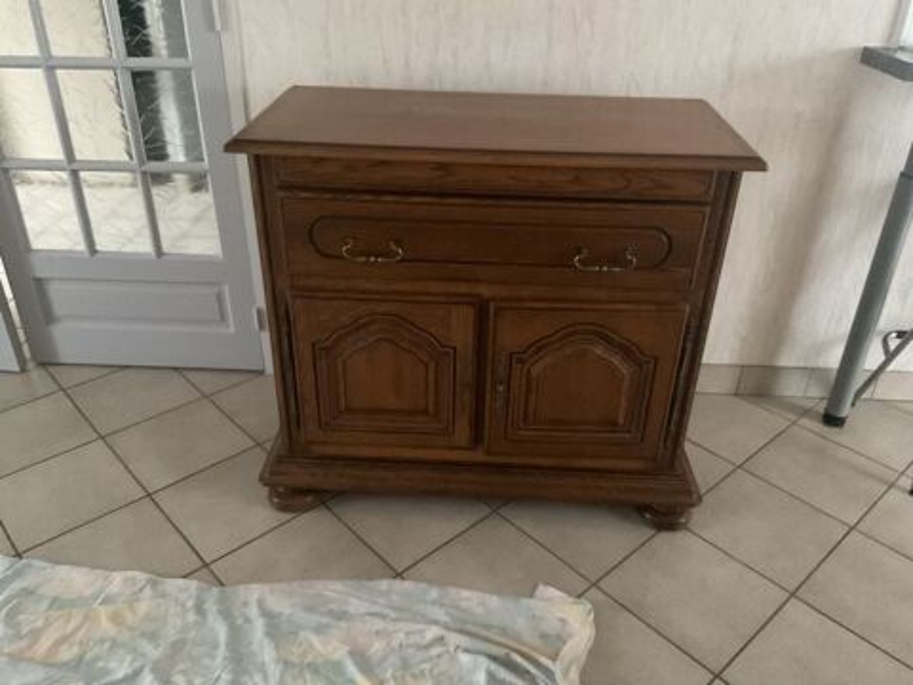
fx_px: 765
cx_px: 456
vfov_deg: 48.2
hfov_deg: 61.7
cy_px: 342
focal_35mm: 29
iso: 500
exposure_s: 1/24
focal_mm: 3
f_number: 1.8
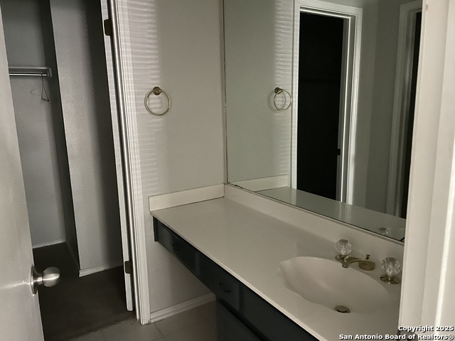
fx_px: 342
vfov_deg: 53.1
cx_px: 228
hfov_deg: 67.3
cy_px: 170
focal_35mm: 26
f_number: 1.6
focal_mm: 4.2
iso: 500
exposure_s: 1/12
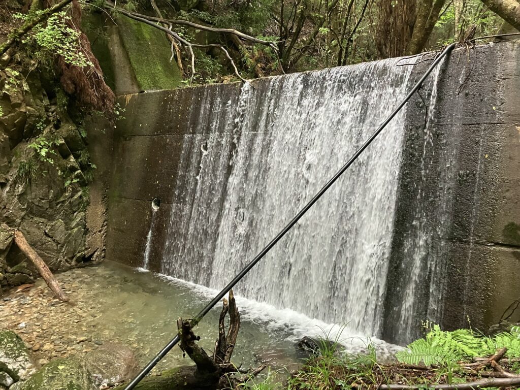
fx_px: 421
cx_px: 260
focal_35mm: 28
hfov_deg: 63.4
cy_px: 195
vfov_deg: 49.7
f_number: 1.8
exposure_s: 1/40
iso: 400
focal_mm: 3.99
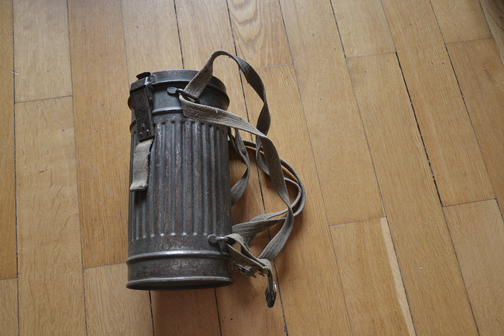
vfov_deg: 36.9
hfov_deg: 53.1
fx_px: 504
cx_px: 252
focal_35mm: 36
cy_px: 168
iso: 400
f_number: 3.8
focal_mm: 24
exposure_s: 1/60
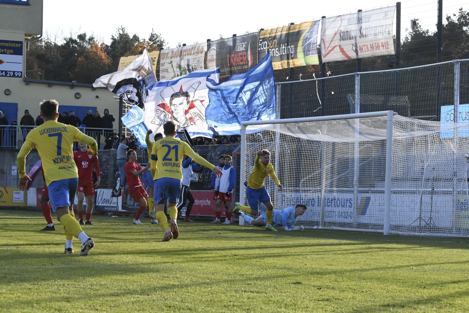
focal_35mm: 102
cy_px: 156
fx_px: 1329
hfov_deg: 20.0
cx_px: 234
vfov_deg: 13.4
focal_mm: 102
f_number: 11
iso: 4000
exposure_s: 1/1600
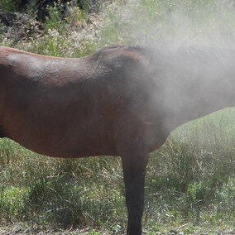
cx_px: 194
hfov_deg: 1.6
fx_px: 8618
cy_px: 82
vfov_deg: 1.6
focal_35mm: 1122
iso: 100
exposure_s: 1/400
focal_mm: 108
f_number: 5
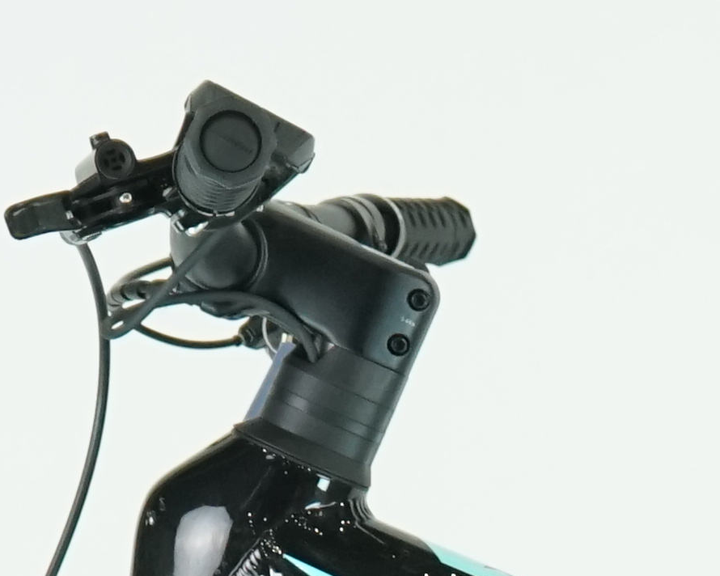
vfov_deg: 4.6
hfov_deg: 5.8
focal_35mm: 329
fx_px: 7011
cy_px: 1280
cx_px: 1046
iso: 1600
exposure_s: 1/200
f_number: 5.6
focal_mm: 52
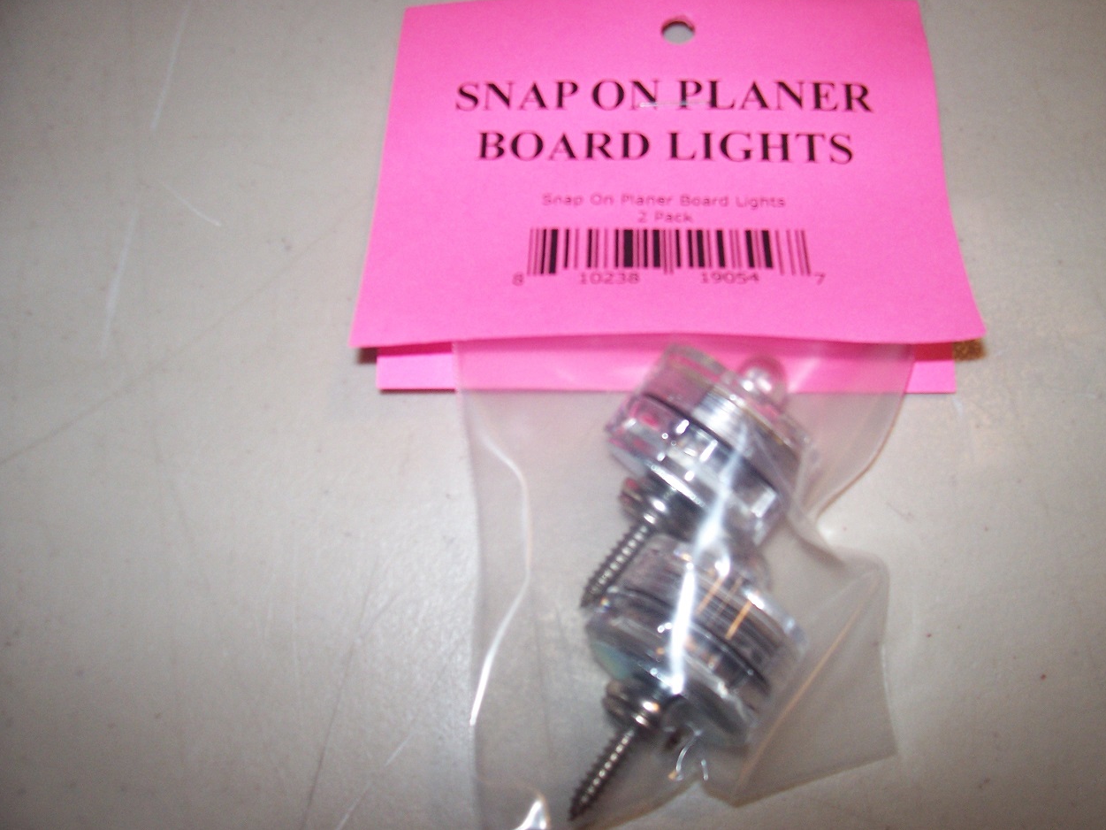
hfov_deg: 52.6
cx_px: 562
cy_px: 404
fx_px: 1118
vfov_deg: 40.7
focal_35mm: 35
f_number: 2.7
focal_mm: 5.6
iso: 125
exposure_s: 1/60
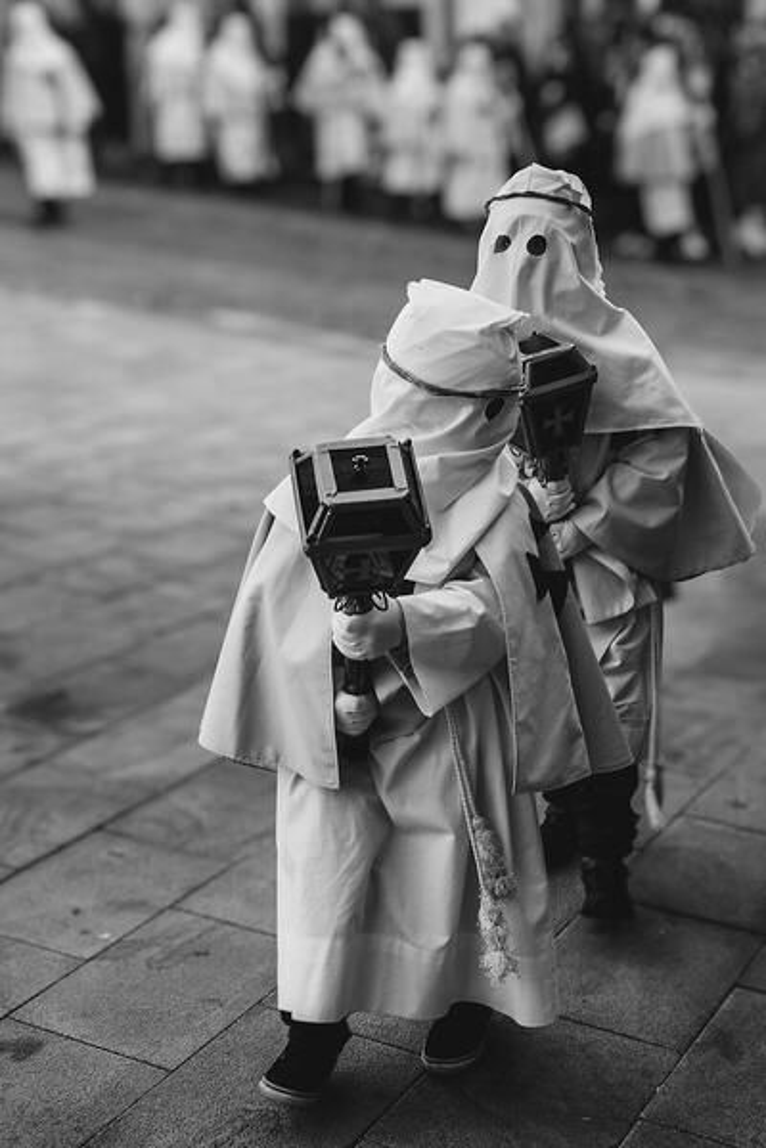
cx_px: 383
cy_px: 574
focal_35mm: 44
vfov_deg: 44.5
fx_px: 1404
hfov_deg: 30.5
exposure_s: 1/200
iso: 500
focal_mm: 44
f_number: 8
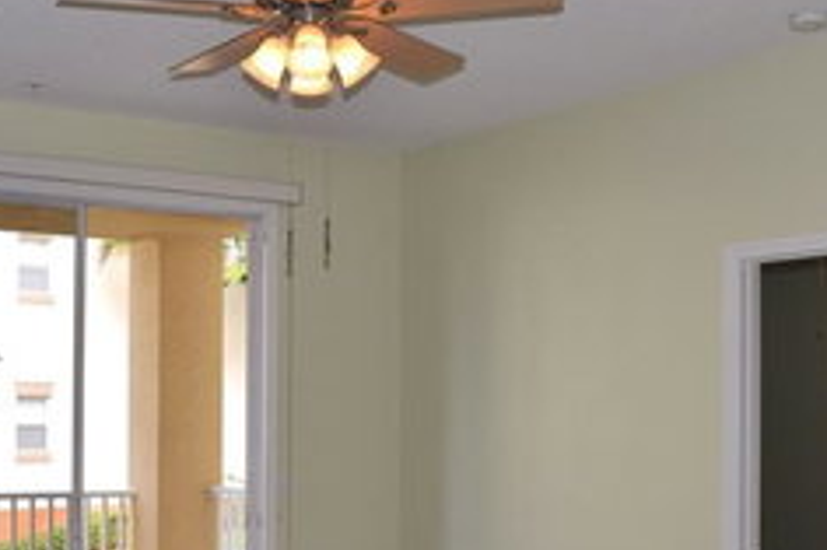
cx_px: 256
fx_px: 1263
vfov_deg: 24.4
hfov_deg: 35.8
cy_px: 399
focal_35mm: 55
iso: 100
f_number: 5.6
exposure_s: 1/125
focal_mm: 18
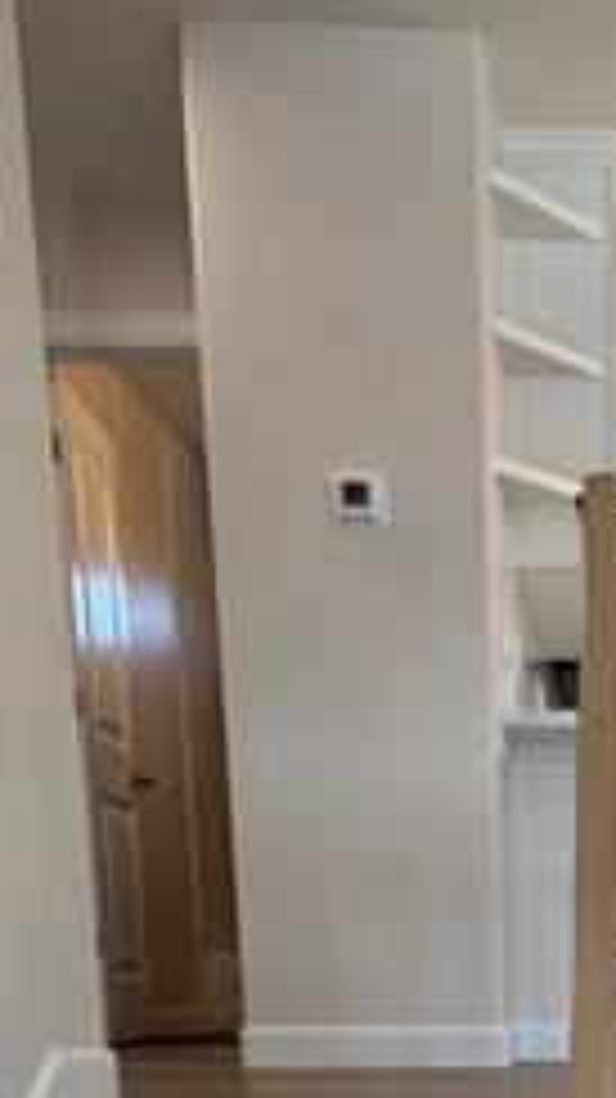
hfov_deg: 23.0
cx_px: 717
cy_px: 1282
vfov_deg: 35.0
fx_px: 1396
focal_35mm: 48
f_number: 2.2
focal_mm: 2.22
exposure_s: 1/120
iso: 100
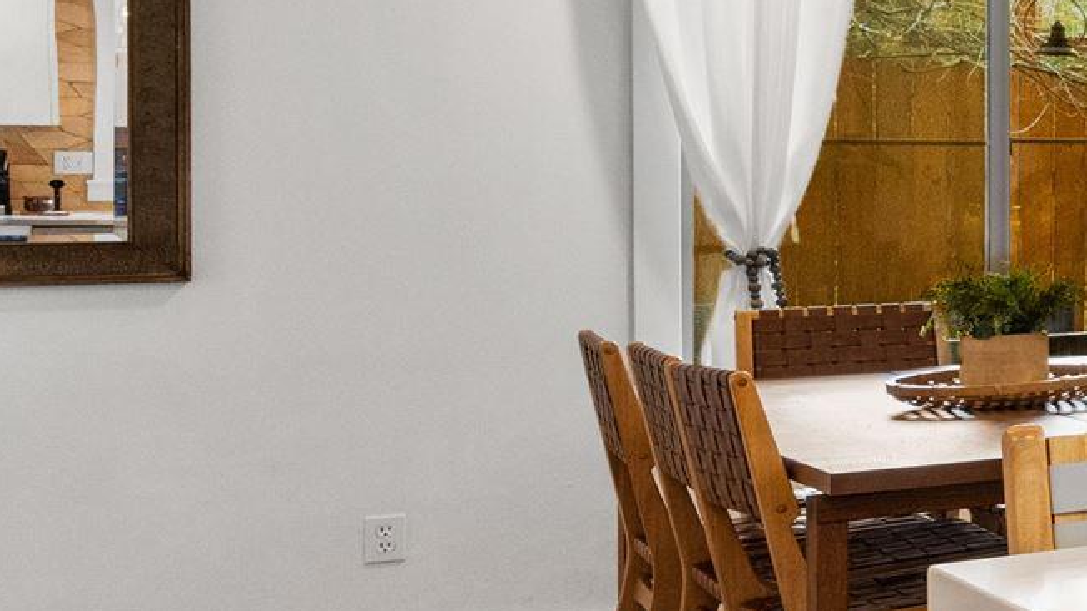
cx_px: 2525
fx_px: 1988
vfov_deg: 17.4
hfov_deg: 15.9
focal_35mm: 69
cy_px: 181
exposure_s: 1/13
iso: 800
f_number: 9
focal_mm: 14
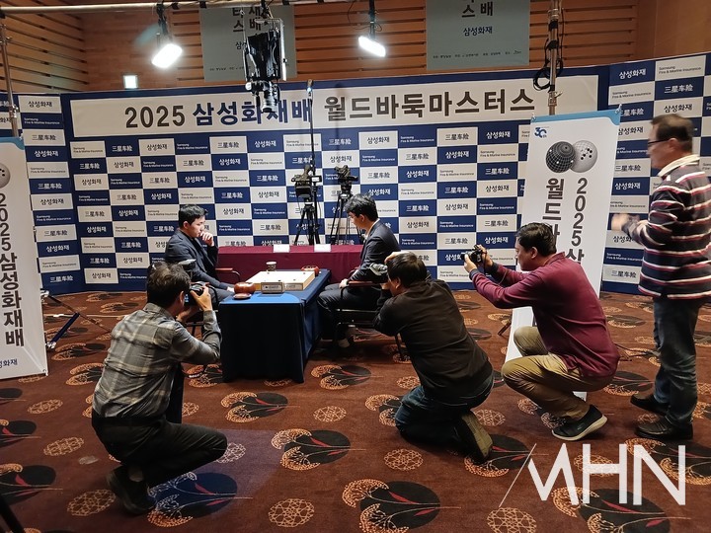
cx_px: 356
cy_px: 266
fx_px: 555
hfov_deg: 65.3
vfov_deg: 51.4
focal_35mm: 27
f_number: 1.8
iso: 500
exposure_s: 1/20
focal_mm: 4
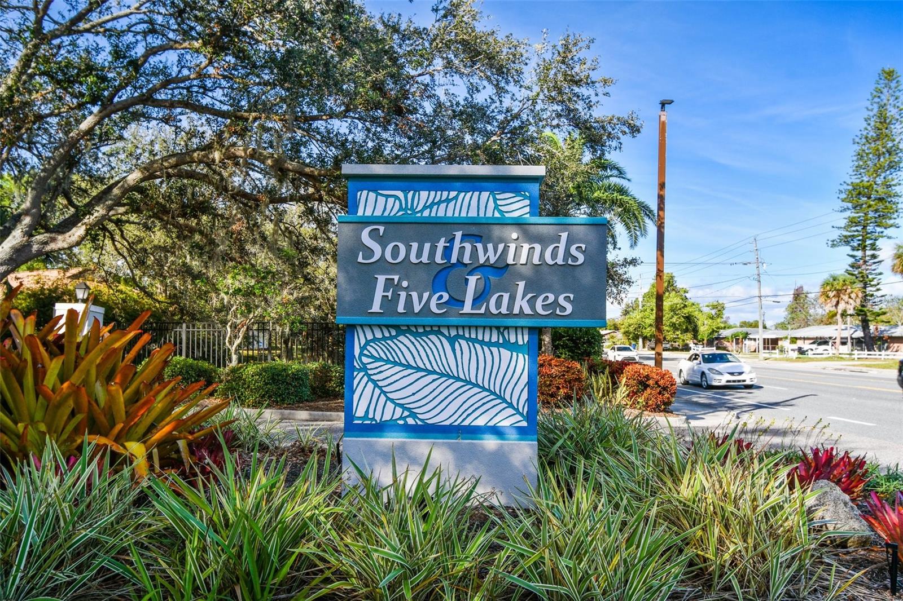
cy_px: 300
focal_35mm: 30
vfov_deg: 43.6
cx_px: 452
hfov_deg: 61.9
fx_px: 752
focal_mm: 20
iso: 100
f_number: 7.1
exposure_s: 1/160
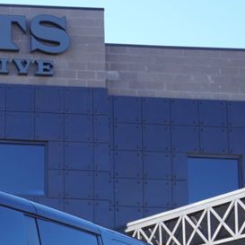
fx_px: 921
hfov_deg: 14.1
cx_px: -136
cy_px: 260
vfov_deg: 14.8
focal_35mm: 115
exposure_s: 1/100
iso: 100
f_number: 5.6
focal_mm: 24
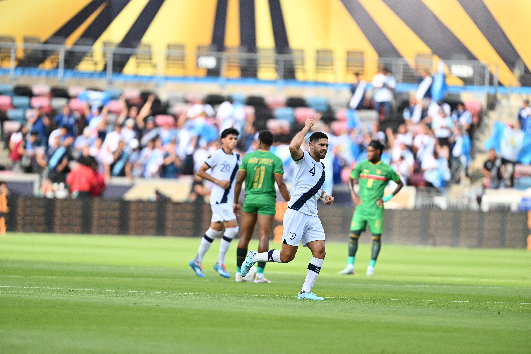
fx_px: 5900
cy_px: 177
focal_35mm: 400
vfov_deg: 3.4
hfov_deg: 5.2
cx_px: 266
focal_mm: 400
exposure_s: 1/2500
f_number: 3.2
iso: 400
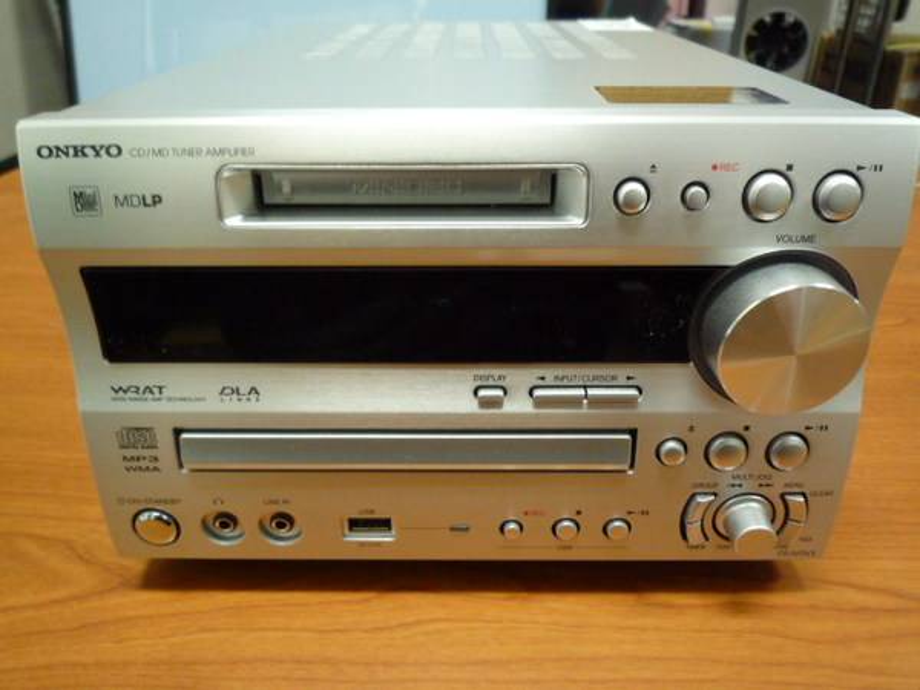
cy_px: 345
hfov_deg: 69.4
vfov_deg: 54.9
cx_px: 460
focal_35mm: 25
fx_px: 664
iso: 400
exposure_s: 1/10
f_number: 2.8
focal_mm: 4.4
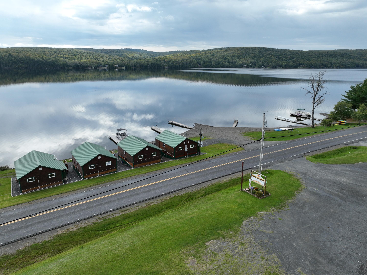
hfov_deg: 71.6
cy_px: 138
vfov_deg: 56.8
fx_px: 254
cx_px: 184
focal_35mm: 24
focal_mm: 12.29
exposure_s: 1/1600
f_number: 2.8
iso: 200
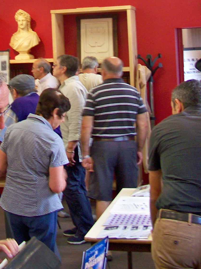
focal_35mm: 76
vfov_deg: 24.5
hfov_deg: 19.3
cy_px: 2
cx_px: 50
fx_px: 588
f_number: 2.8
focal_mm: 5.85
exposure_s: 1/30
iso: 125
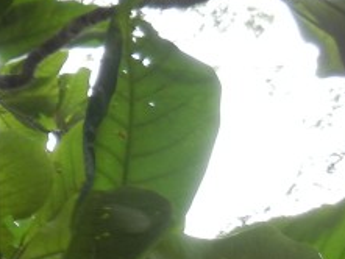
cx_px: -356
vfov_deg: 10.6
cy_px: 228
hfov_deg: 12.4
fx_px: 1386
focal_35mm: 139
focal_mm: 5.4
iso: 160
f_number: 3.5
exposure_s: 1/123
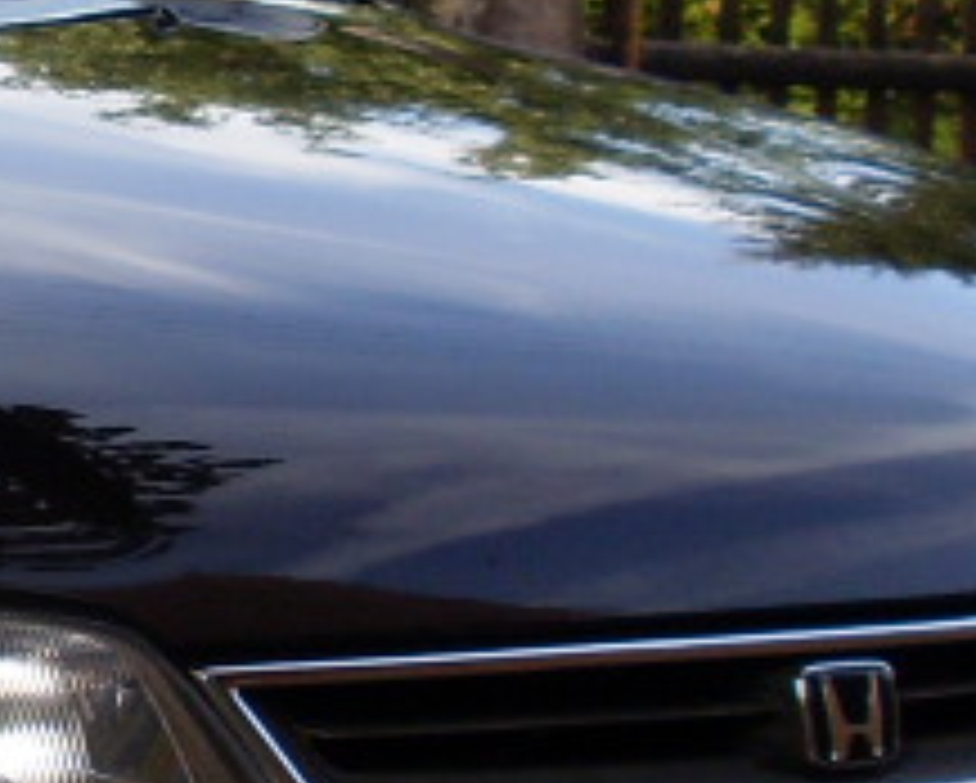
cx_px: -387
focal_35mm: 175
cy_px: 284
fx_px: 5060
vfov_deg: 8.8
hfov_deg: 10.7
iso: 80
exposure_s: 1/250
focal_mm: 6.3
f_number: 3
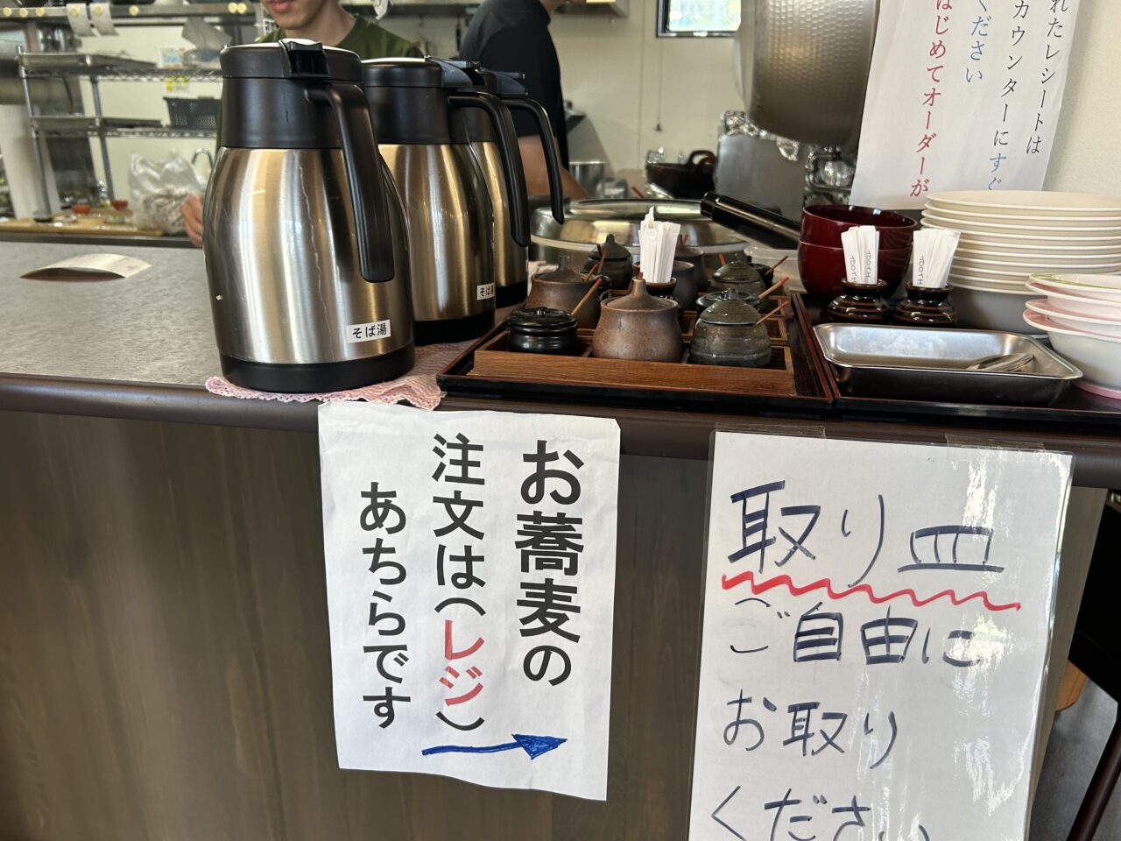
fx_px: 842
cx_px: 560
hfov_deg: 67.3
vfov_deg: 53.1
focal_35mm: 26
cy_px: 420
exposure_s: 1/120
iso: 80
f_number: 1.5
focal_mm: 5.7
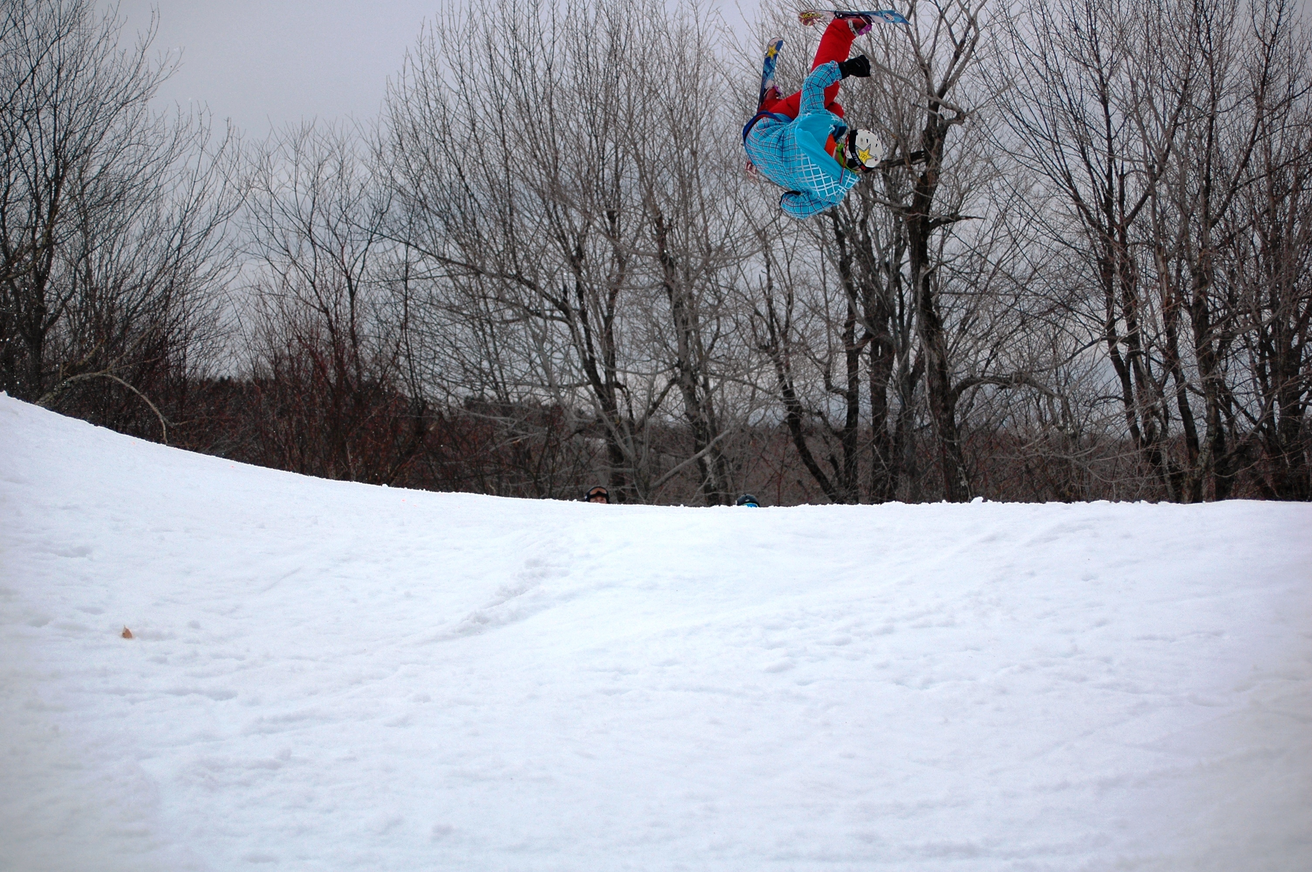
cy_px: 436
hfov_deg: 27.0
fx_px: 2731
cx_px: 656
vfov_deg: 18.1
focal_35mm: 75
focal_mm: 50
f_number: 5.6
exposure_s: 1/2000
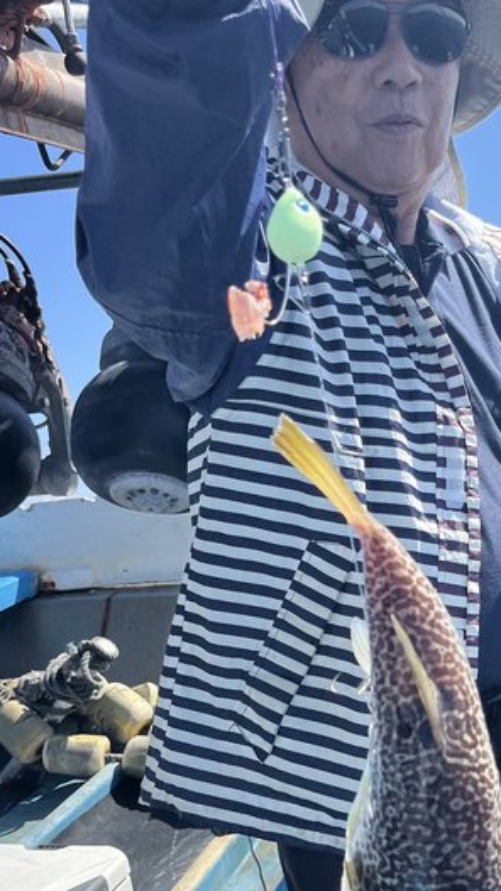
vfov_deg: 43.9
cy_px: 596
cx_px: 416
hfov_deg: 25.4
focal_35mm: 46
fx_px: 1086
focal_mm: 5.1
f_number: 1.6
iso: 50
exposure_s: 1/2024
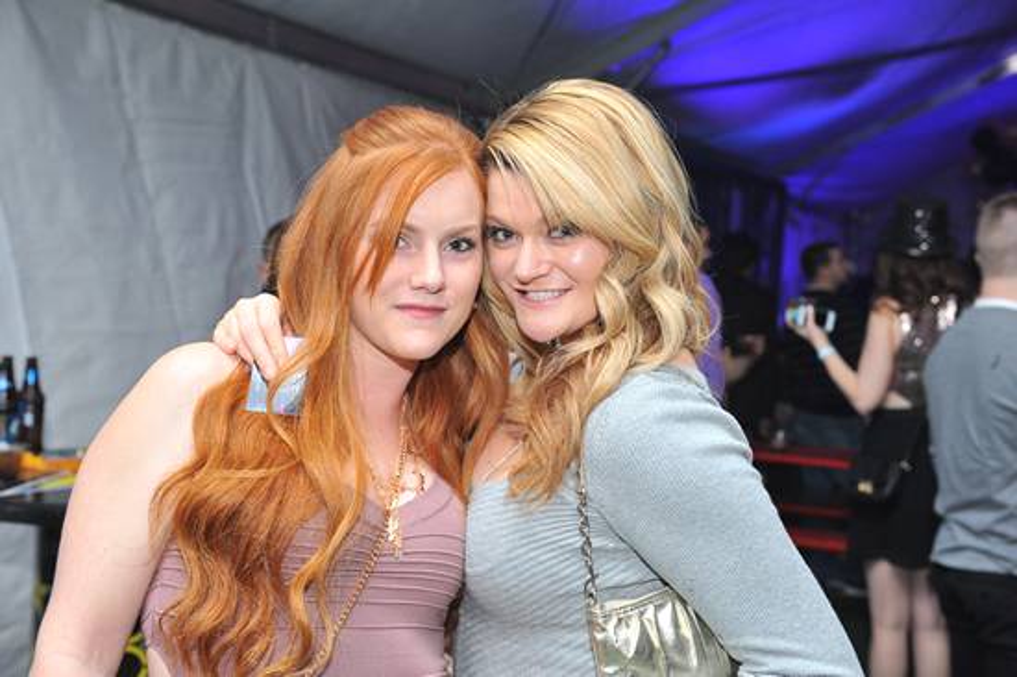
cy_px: 338
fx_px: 1355
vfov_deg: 28.0
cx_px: 508
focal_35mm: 48
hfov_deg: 41.1
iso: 1250
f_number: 5
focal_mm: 48
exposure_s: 1/100
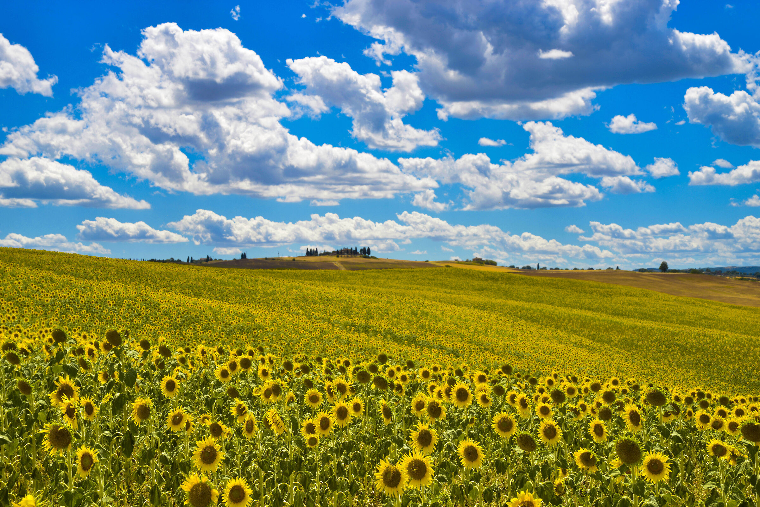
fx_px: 1267
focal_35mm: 60
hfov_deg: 33.4
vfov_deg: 22.6
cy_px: 254
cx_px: 380
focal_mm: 60
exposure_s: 1/125
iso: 100
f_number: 22
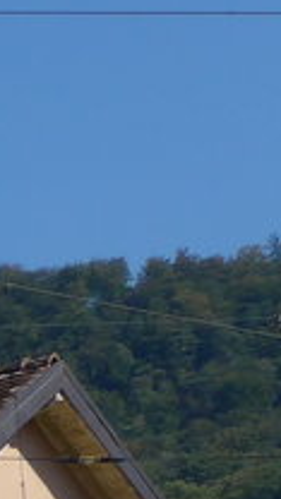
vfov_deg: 6.4
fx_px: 4332
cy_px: 1029
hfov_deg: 3.4
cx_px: -1102
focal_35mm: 327
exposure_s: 1/1600
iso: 80
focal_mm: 10.7
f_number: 3.3
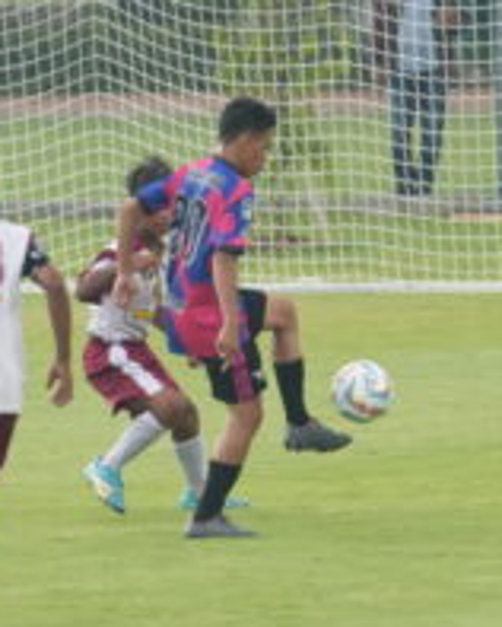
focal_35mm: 713
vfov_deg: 2.7
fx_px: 13221
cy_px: 309
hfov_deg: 2.2
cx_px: 299
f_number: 3.5
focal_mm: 200
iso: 1250
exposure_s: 1/5000
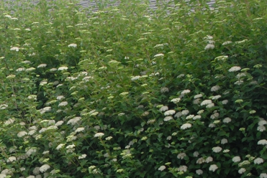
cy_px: 174
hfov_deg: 16.9
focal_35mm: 116
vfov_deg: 11.7
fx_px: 861
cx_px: -45
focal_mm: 28
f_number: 7.1
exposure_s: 1/180
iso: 400
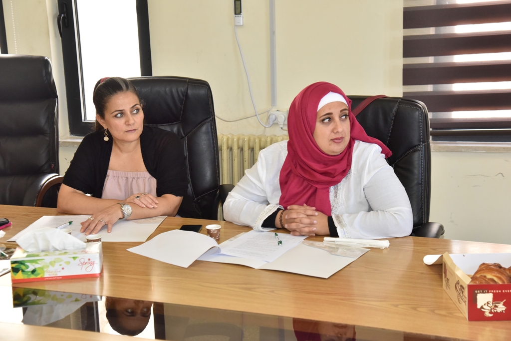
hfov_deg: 34.5
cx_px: 256
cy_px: 170
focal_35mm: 58
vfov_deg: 23.4
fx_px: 823
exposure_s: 1/250
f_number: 7.1
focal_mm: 58
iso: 2500
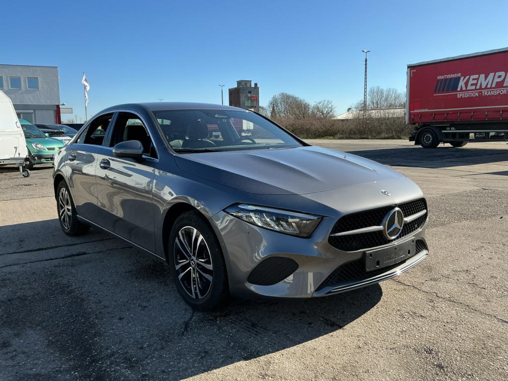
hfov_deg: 61.7
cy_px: 190
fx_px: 426
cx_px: 254
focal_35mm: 29
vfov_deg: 48.2
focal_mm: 3
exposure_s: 1/1311
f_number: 1.8
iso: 25
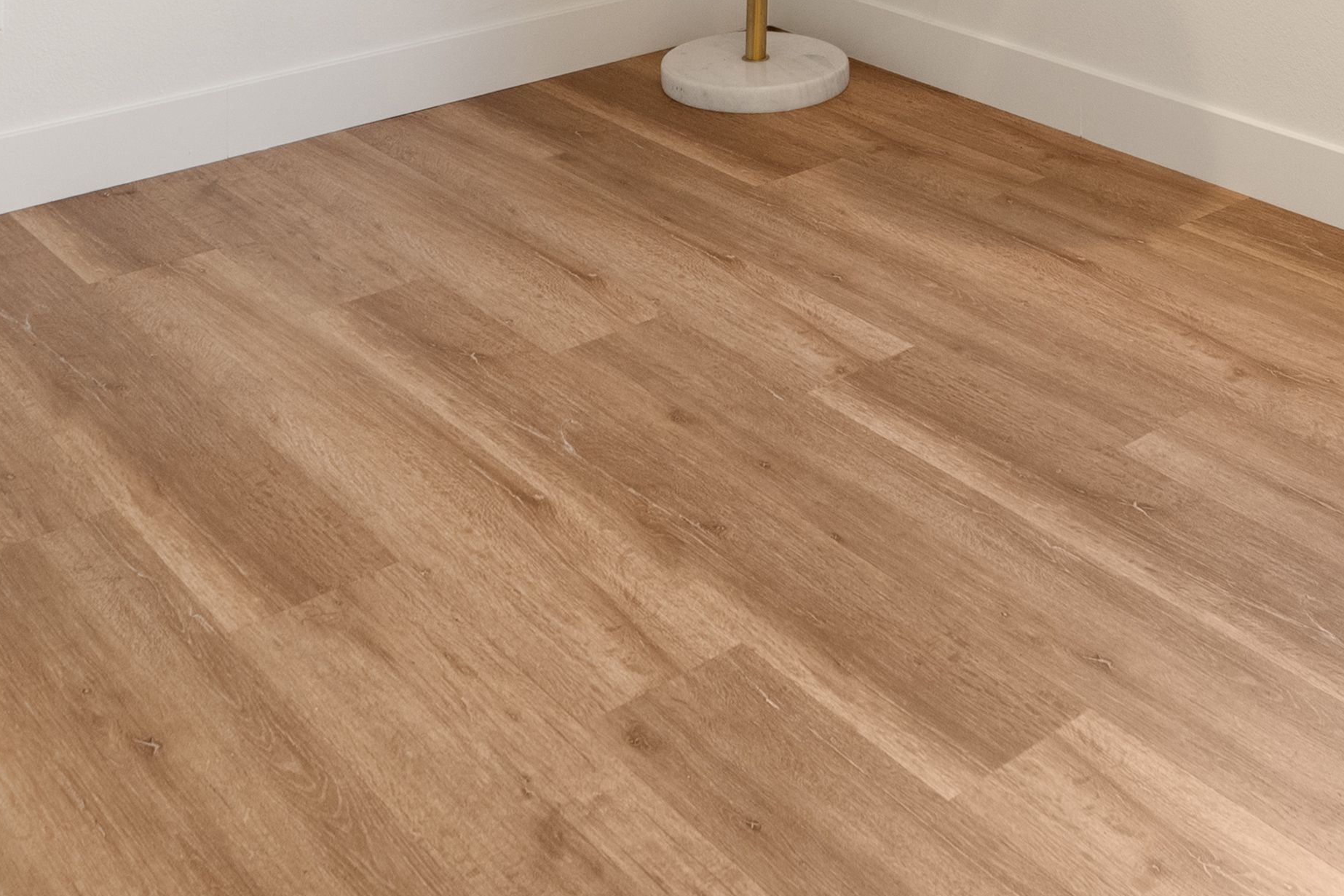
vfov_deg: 21.1
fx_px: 1941
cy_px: -520
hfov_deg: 37.8
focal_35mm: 52
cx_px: 894
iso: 1000
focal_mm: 16
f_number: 8
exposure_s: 1/40
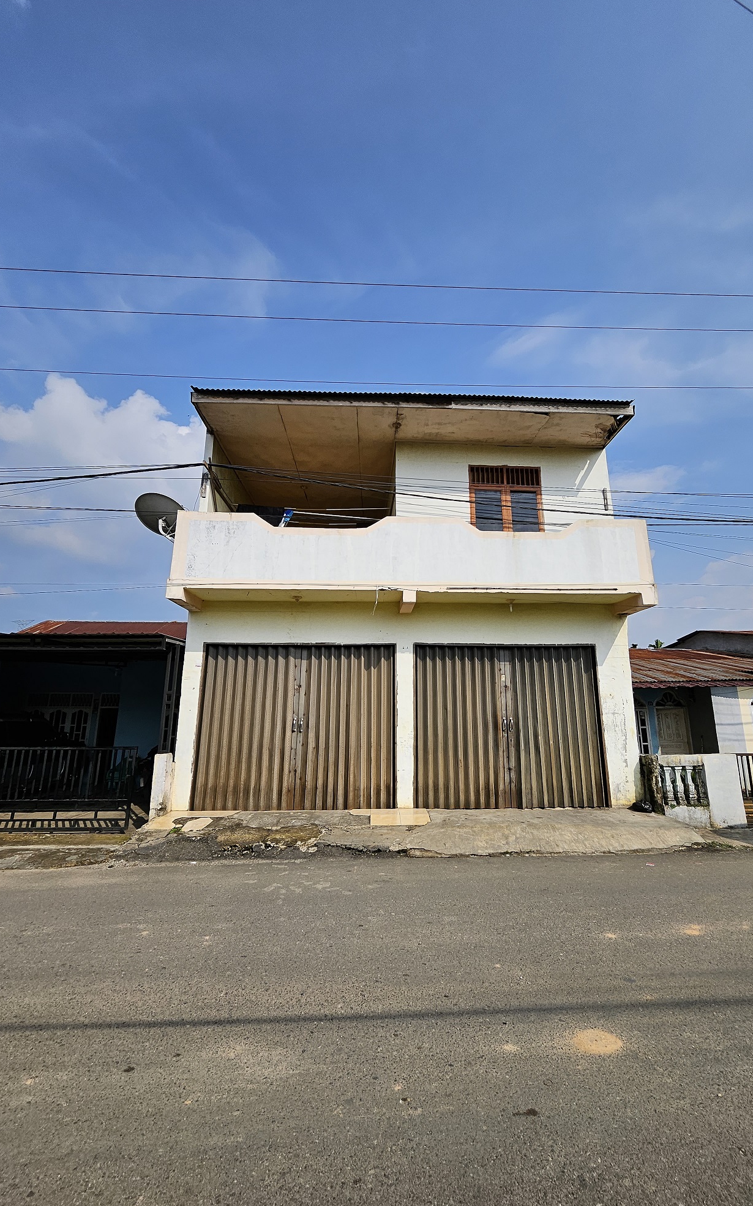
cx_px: 401
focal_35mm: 14
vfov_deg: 105.3
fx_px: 460
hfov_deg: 78.5
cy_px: 604
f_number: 2.2
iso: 32
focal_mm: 1.7
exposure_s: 1/2604
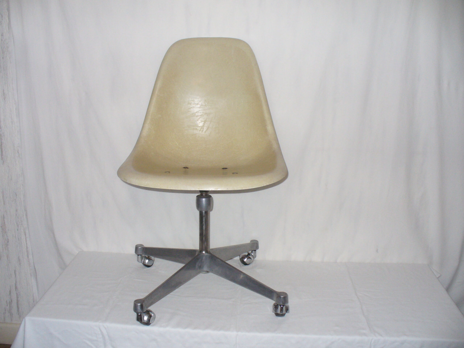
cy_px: 174
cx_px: 232
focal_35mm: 37
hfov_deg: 50.1
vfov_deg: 38.7
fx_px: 496
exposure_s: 1/30
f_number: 2.8
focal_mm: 6.1
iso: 200
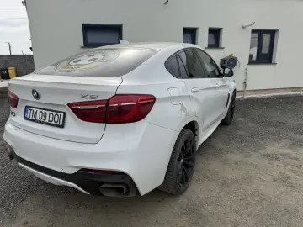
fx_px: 210
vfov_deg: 56.8
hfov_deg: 71.6
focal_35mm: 24
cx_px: 152
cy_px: 114
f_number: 1.78
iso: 100
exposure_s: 1/6173
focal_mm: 6.76
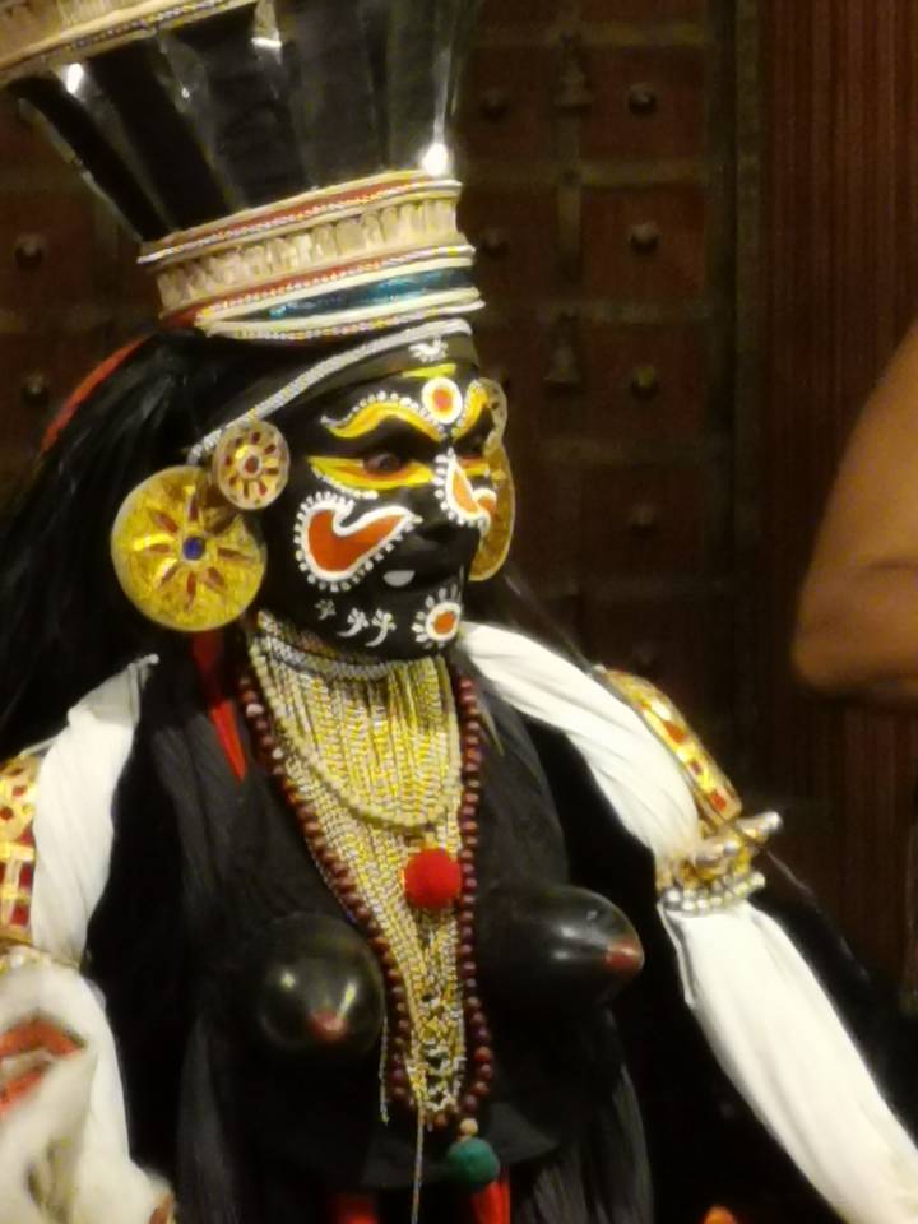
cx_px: 459
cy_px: 612
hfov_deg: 3.7
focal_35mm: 402
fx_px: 14214
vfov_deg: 4.9
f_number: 2.4
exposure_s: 1/33.3
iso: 125
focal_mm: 7.48
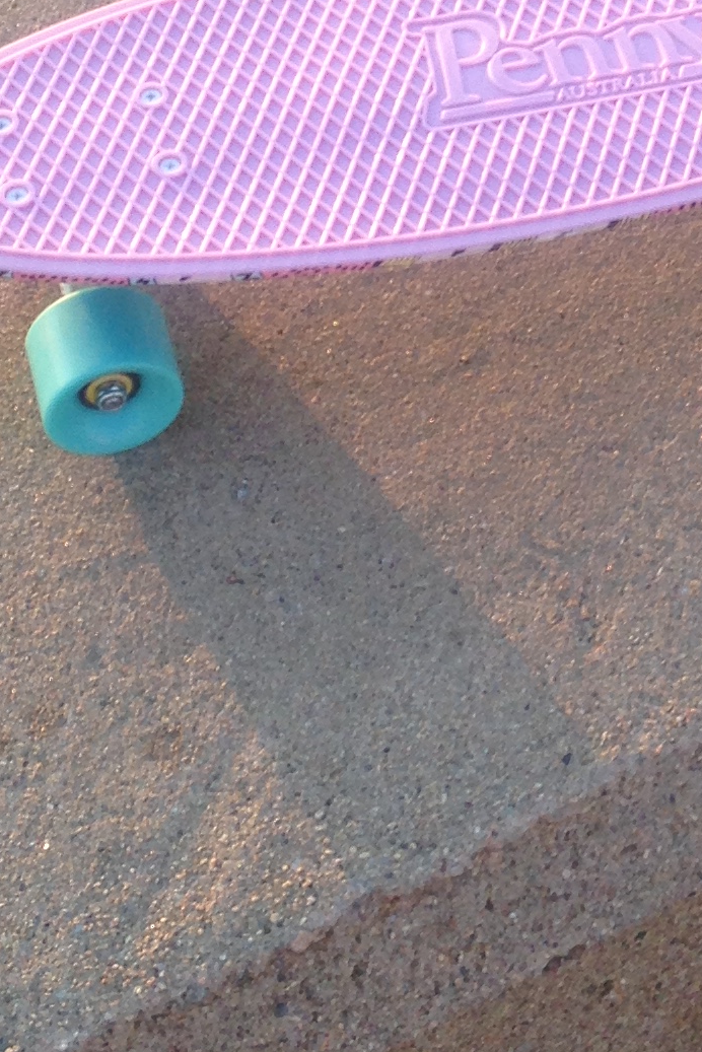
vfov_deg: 18.3
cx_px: 558
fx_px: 3157
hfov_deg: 12.6
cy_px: -74
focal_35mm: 108
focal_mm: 4.12
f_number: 2.4
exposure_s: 1/221
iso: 50
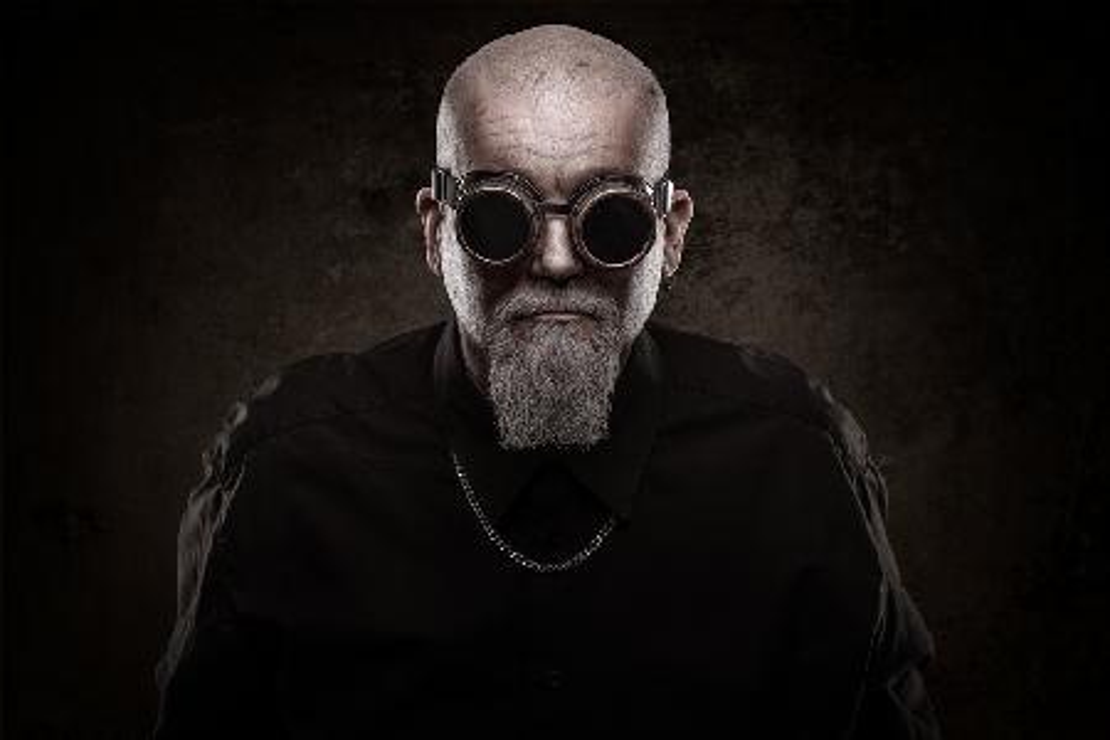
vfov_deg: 10.2
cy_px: 370
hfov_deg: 15.2
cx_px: 555
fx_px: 4162
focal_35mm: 135
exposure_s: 1/125
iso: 64
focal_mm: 135
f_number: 8
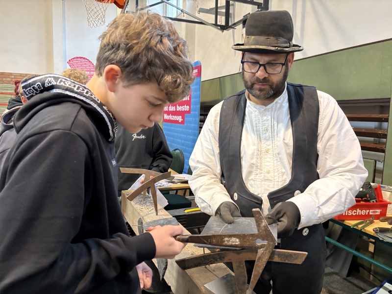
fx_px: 294
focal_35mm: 26
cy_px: 147
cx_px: 196
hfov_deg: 67.3
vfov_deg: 53.1
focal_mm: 5.96
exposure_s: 1/50
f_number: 1.6
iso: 500
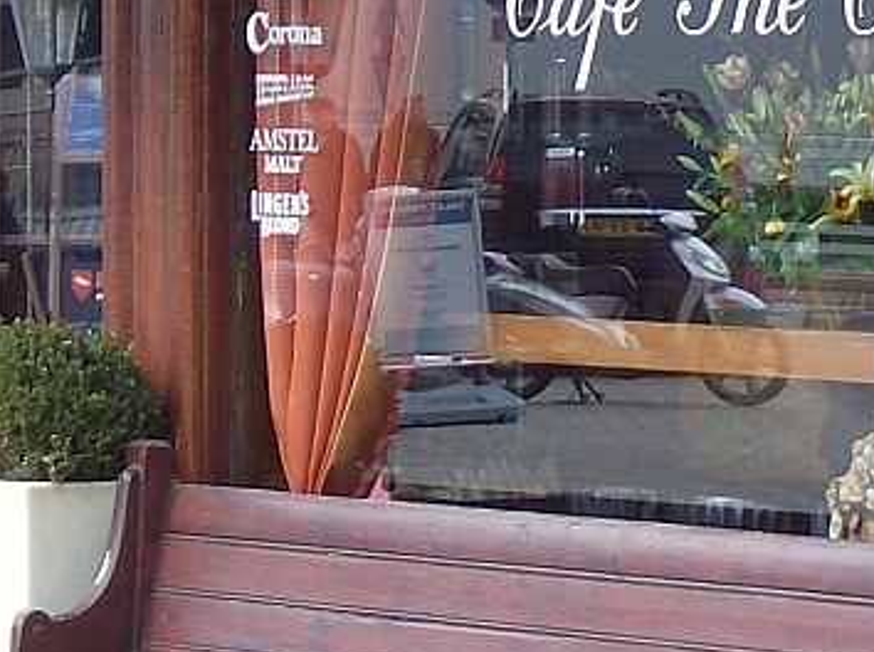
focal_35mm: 246
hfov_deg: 8.1
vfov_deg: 6.0
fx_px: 6199
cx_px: 467
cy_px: -51
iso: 100
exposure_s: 1/135
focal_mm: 14.1
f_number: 4.2
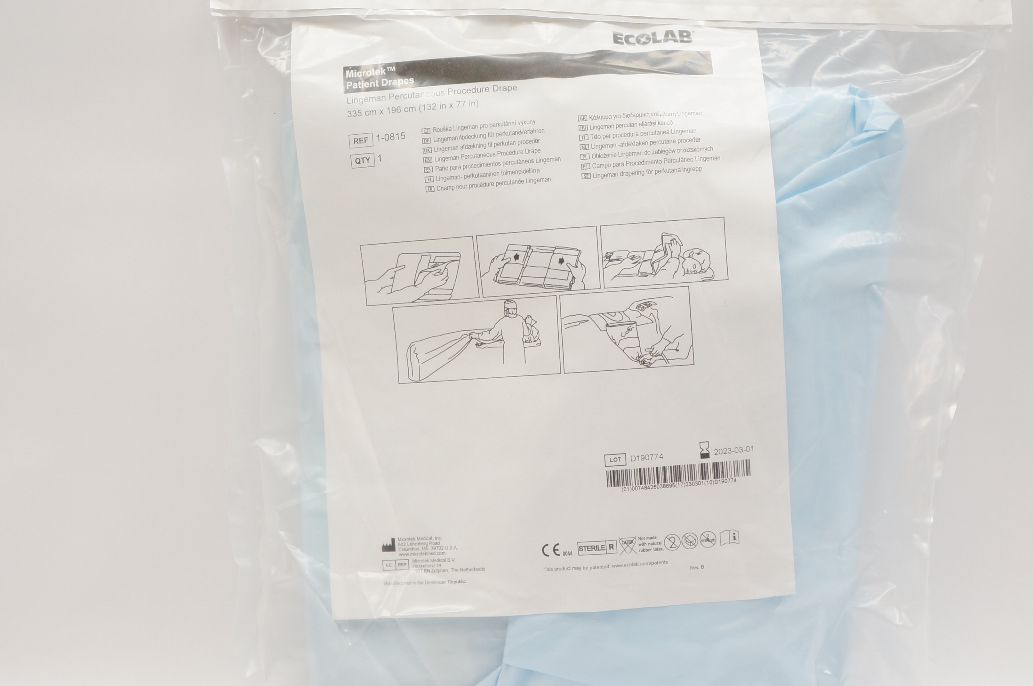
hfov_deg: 28.5
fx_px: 2028
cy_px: 300
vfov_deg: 19.2
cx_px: 603
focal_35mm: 71
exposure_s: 1/80
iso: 400
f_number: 5.6
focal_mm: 31
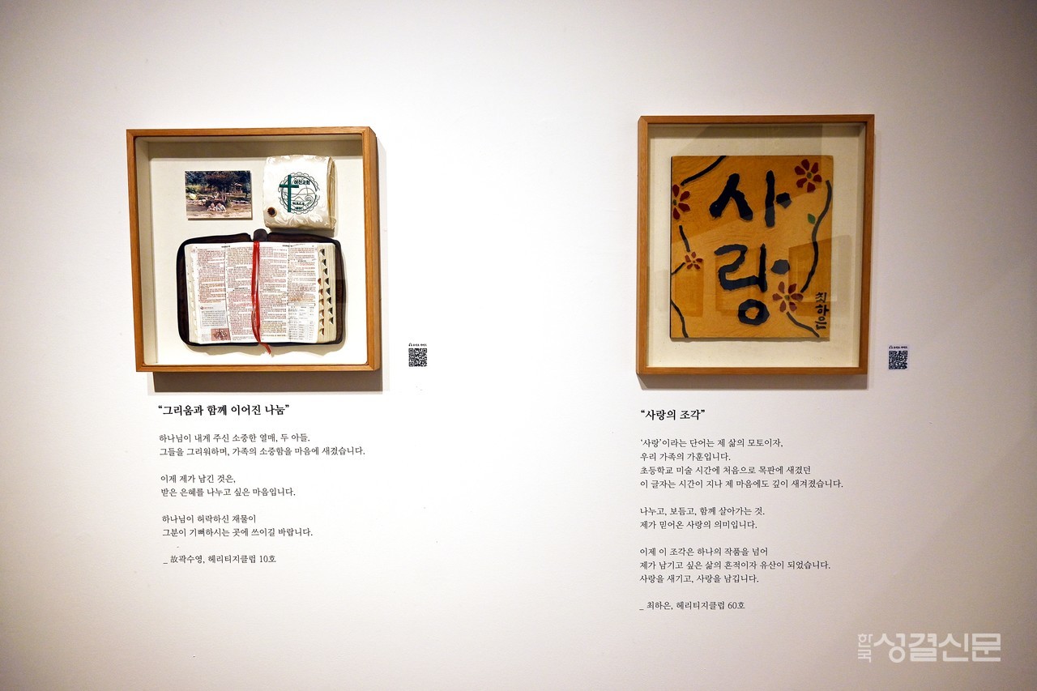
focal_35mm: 24
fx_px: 691
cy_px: 346
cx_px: 518
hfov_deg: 73.8
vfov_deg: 53.1
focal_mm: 16
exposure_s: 1/250
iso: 400
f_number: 4
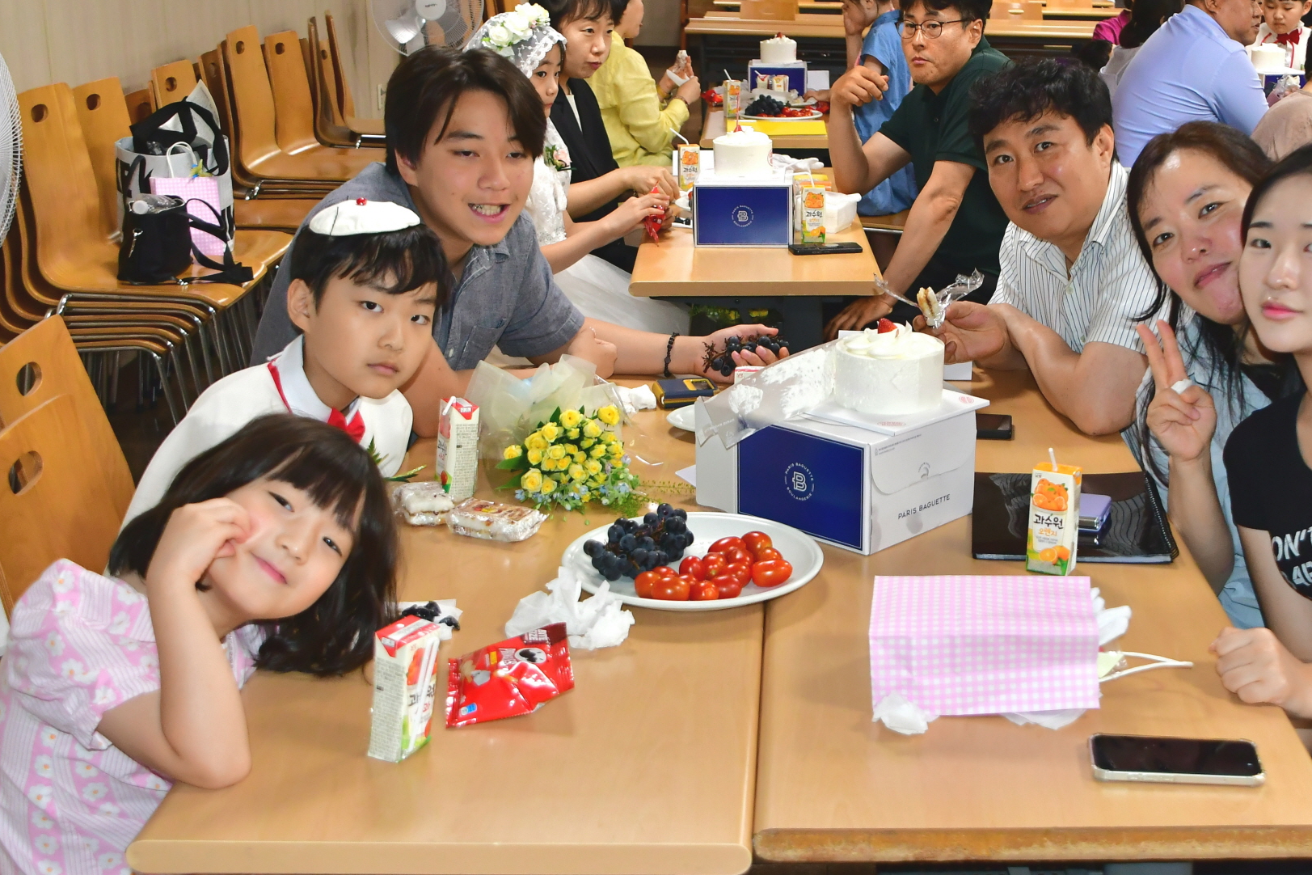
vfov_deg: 30.5
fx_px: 1603
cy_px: 422
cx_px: 838
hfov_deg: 44.1
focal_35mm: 44
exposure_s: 1/125
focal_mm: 23
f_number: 3.5
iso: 800
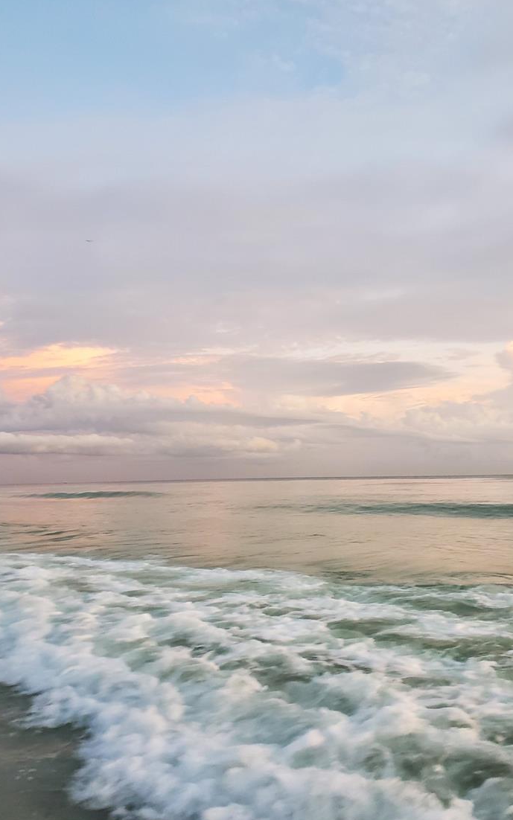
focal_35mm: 30
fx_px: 671
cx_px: 235
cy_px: 418
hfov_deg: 41.8
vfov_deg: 62.9
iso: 250
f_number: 2.4
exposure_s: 1/60
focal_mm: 4.3
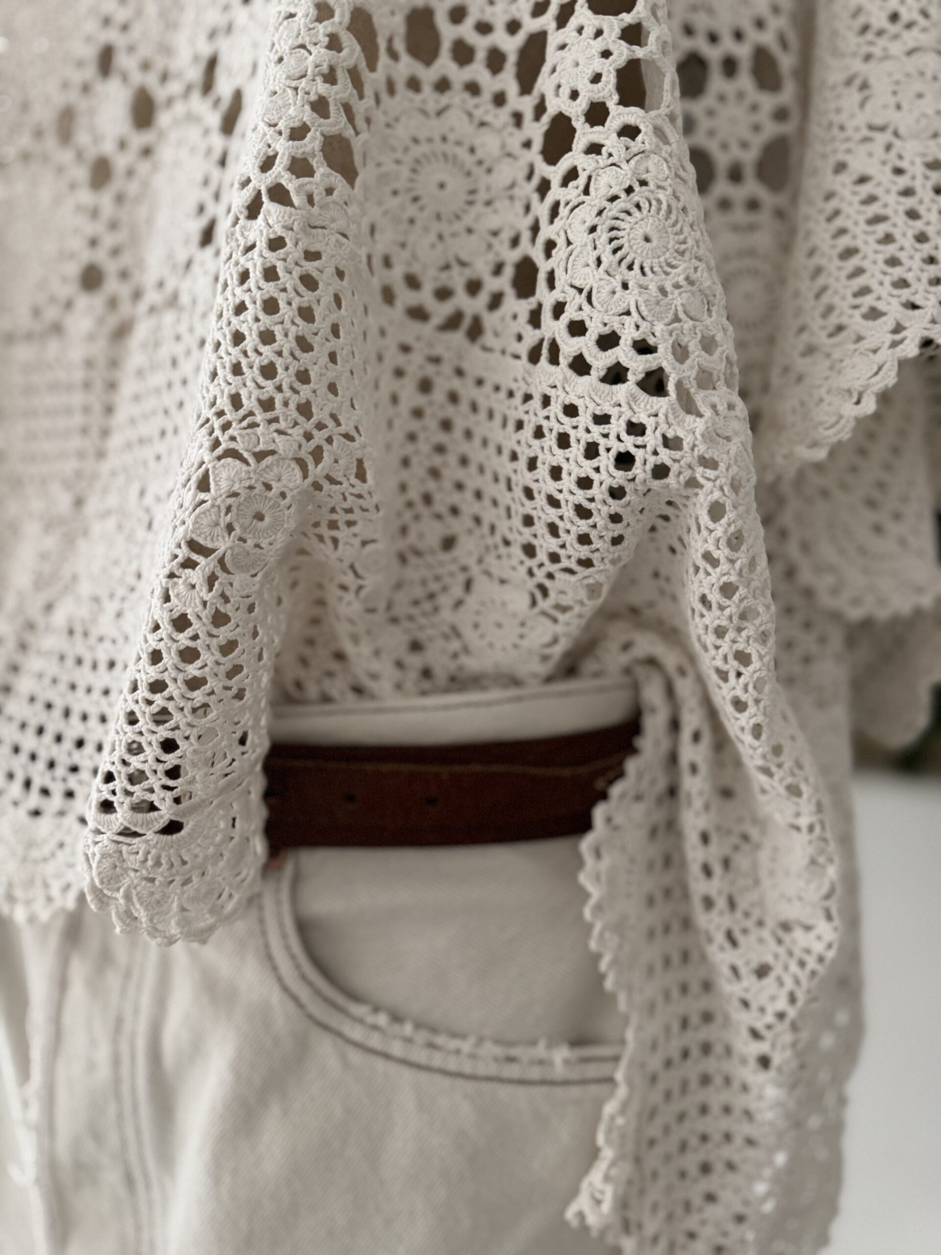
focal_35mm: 24
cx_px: 470
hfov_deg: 56.8
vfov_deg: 71.6
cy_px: 628
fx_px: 870
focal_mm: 6.76
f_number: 1.78
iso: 800
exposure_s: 1/60
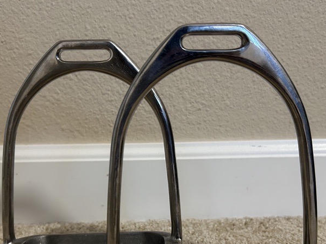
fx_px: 367
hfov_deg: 47.8
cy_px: 176
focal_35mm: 39
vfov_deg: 36.1
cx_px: 156
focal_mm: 5.7
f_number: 1.5
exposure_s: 1/60
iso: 320
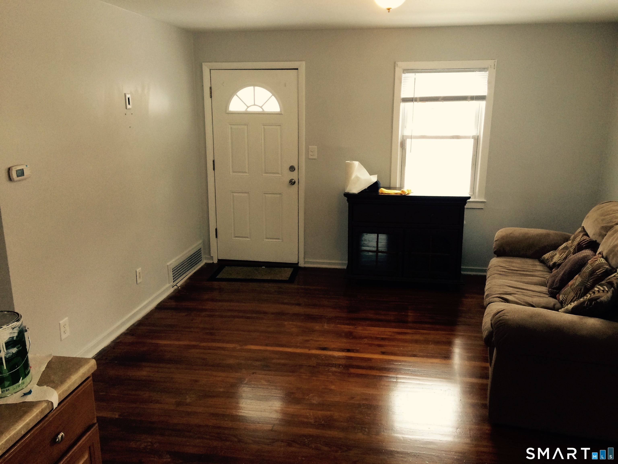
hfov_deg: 61.7
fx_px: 518
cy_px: 232
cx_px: 309
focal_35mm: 29
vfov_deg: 48.2
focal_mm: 4.15
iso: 50
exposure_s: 1/30
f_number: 2.2
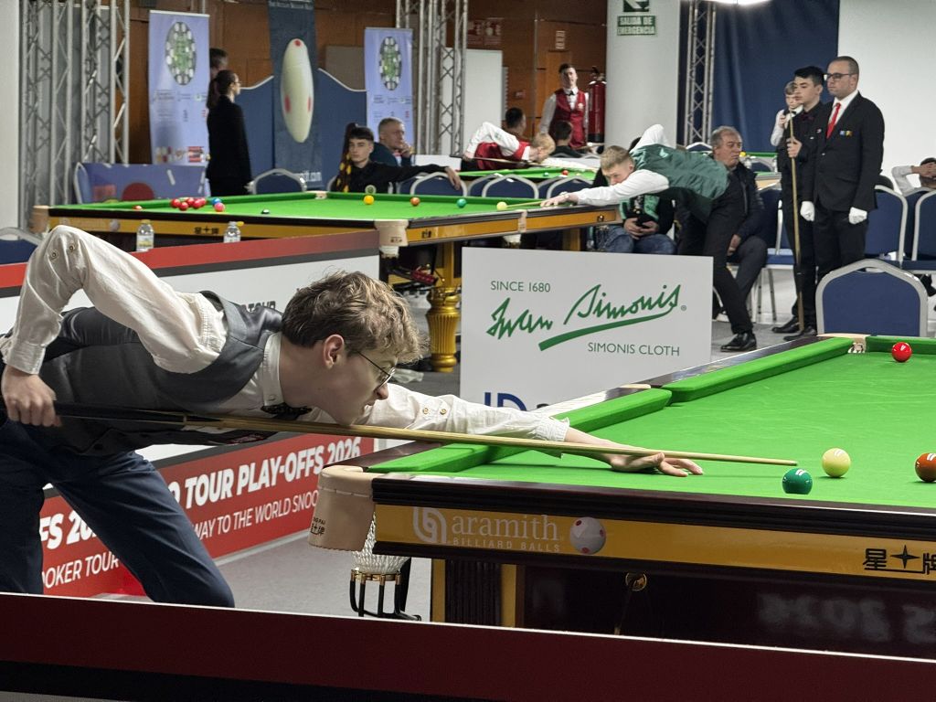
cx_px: 468
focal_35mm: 120
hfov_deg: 16.4
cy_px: 351
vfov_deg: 12.3
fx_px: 3245
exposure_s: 1/50
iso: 200
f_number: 2.8
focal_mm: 15.66
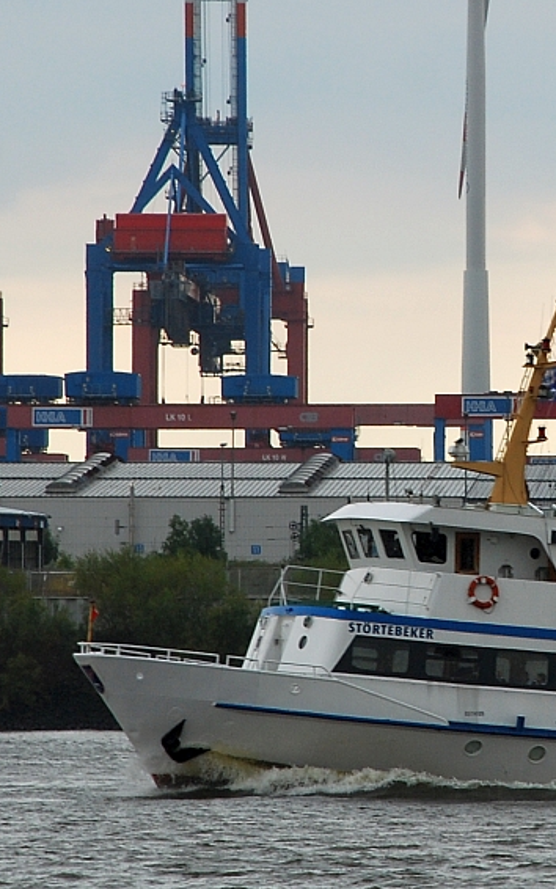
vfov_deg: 5.6
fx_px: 9061
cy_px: 532
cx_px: 737
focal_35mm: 374
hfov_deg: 3.5
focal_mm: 135
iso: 200
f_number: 6.3
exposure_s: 1/125
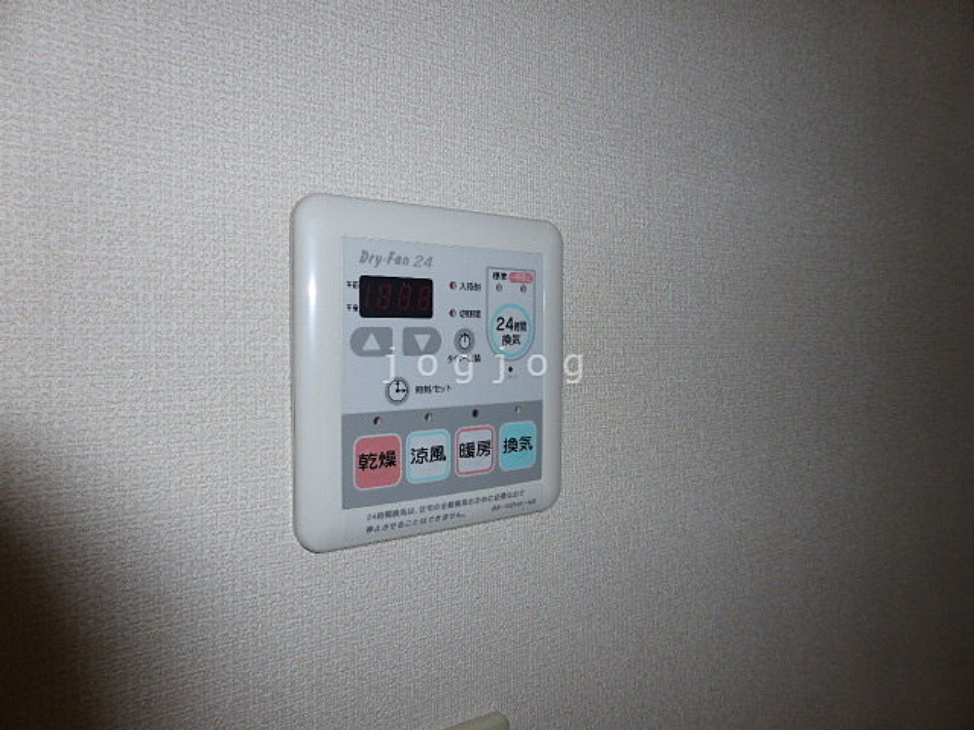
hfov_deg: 69.4
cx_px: 487
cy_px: 365
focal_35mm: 25
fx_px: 703
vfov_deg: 54.9
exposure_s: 1/60
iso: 100
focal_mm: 4.3
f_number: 3.3
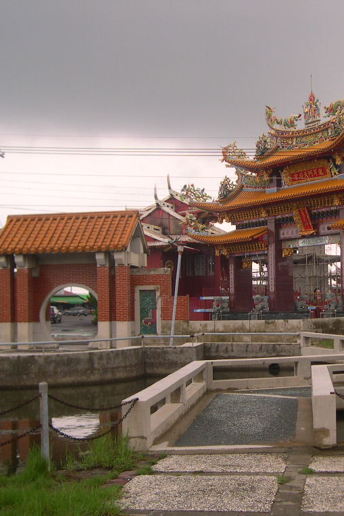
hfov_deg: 25.2
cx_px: 266
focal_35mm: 53
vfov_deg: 37.5
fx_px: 760
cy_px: 257
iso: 100
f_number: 2.8
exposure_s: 1/346
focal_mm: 8
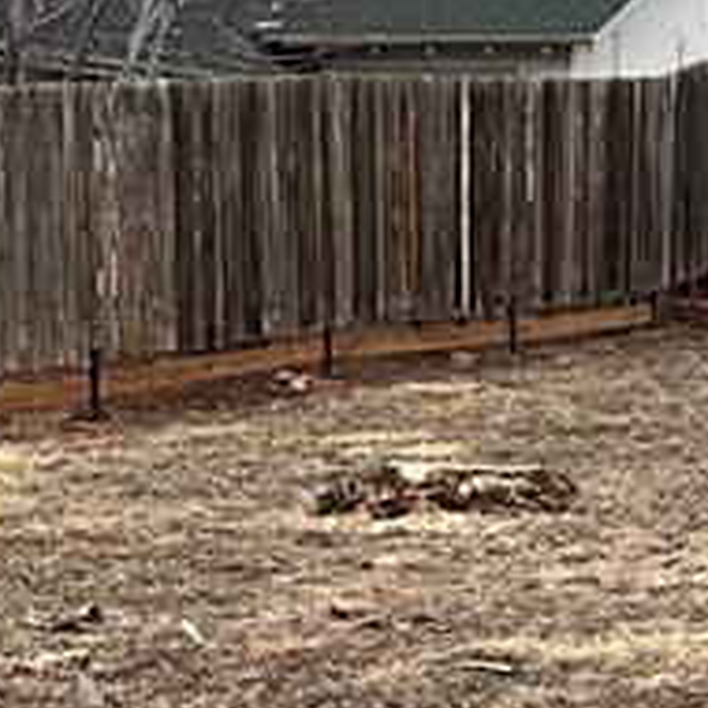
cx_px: 1077
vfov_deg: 12.4
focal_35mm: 138
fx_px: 3193
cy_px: 766
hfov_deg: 12.0
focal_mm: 3
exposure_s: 1/728
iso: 25
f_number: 1.8
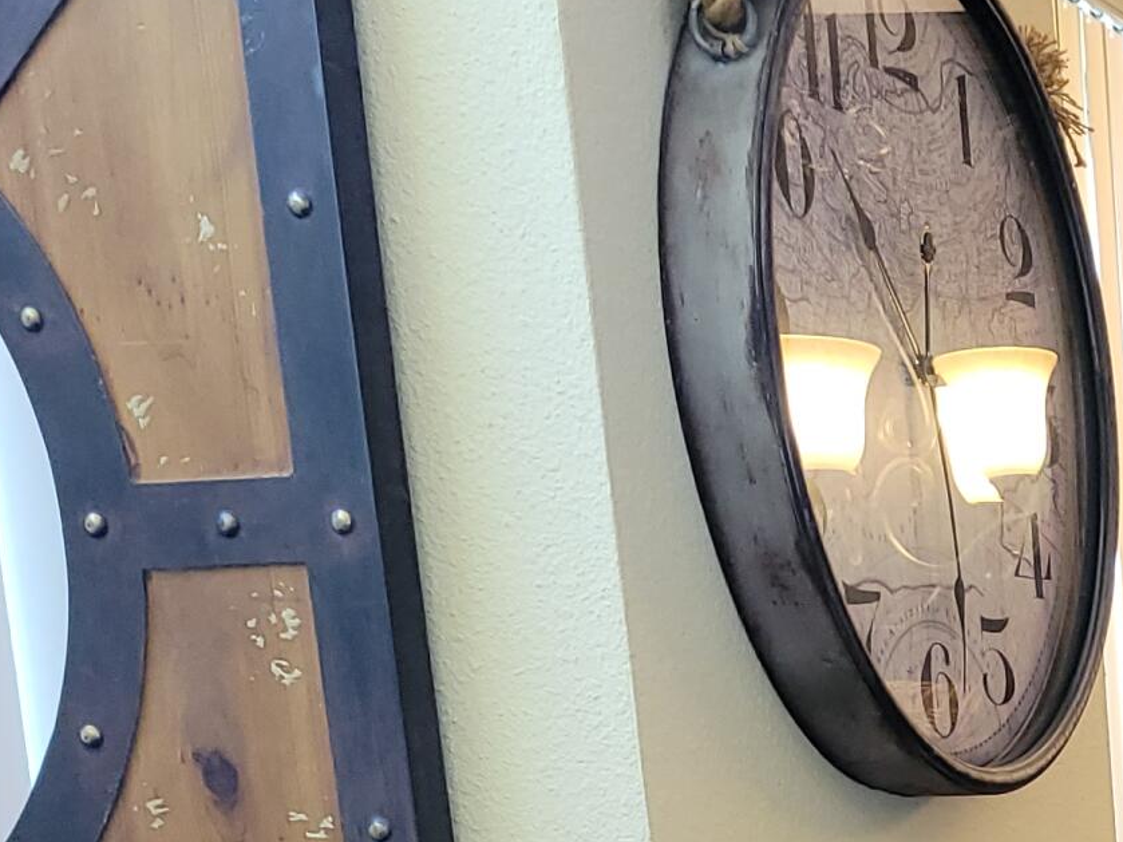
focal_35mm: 93
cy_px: 1257
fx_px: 3017
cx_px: 1909
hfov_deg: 17.7
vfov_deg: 14.8
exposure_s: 1/24
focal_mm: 5.4
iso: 125
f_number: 1.8
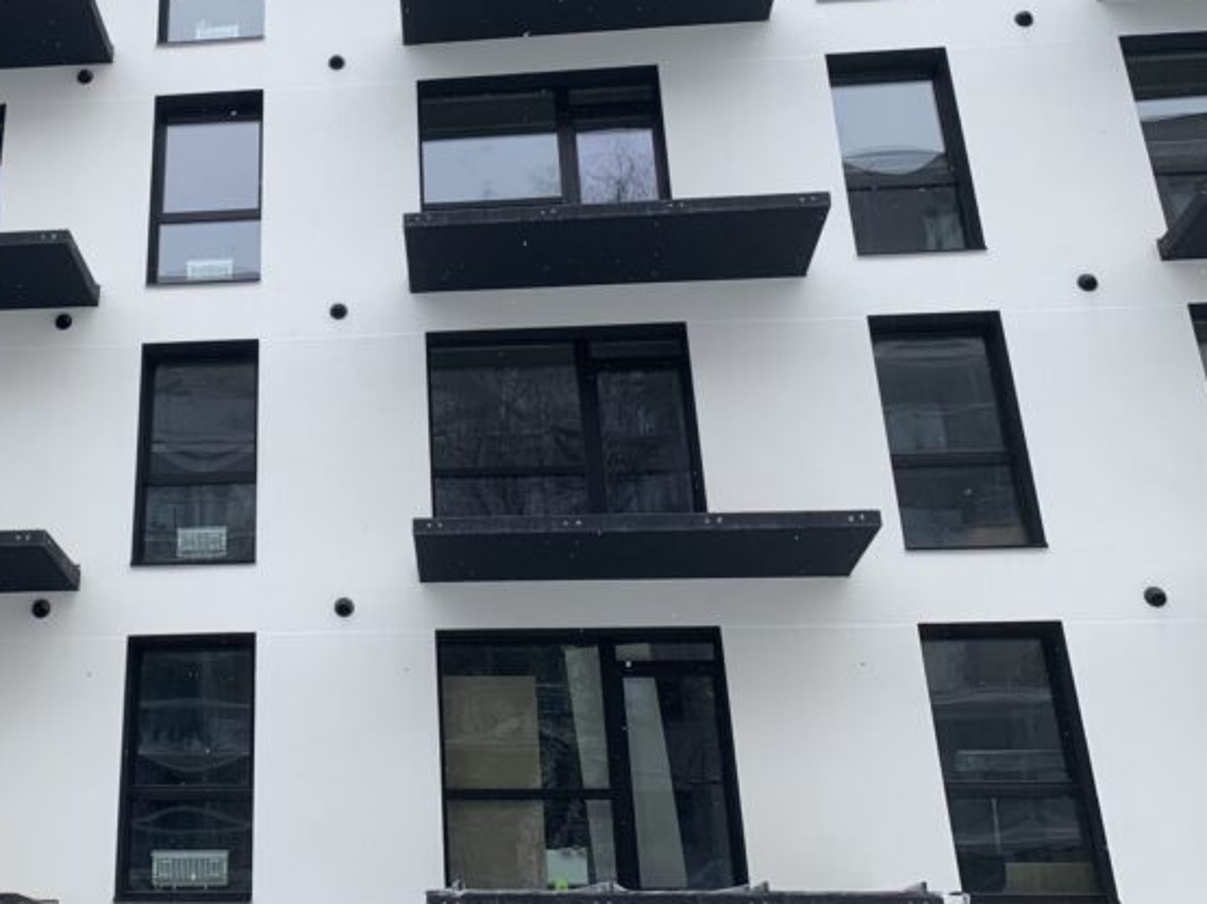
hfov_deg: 38.3
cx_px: 254
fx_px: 1673
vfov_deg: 30.0
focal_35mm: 48
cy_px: 298
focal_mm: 4.25
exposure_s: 1/452
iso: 25
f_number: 1.8
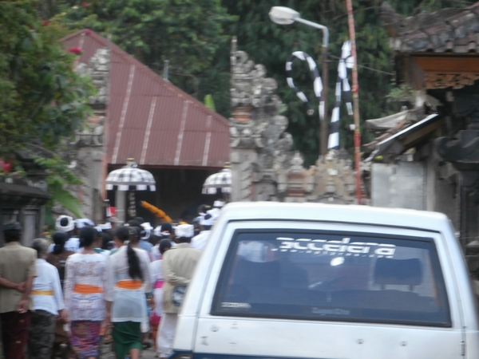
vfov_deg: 7.4
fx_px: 2768
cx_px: 240
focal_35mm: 200
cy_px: 180
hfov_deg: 9.9
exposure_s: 1/100
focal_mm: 35.34
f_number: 5.8
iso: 200
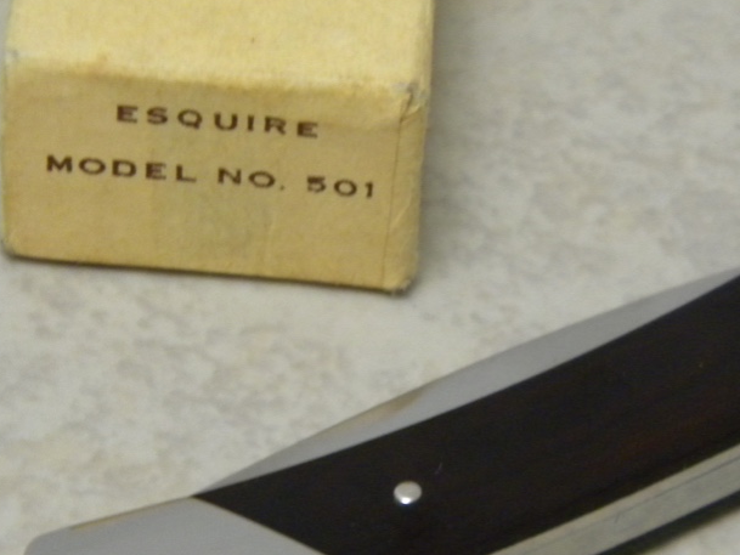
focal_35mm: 243
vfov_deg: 6.1
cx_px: 531
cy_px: 359
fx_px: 5196
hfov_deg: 8.1
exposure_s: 1/21
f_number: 5
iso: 400
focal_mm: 26.8
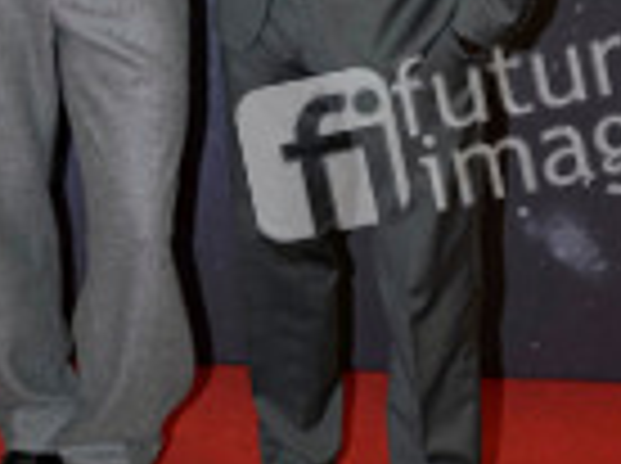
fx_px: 1952
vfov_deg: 13.2
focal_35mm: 109
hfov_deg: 17.8
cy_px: -90
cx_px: 58
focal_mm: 39
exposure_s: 1/160
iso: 640
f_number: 5.6
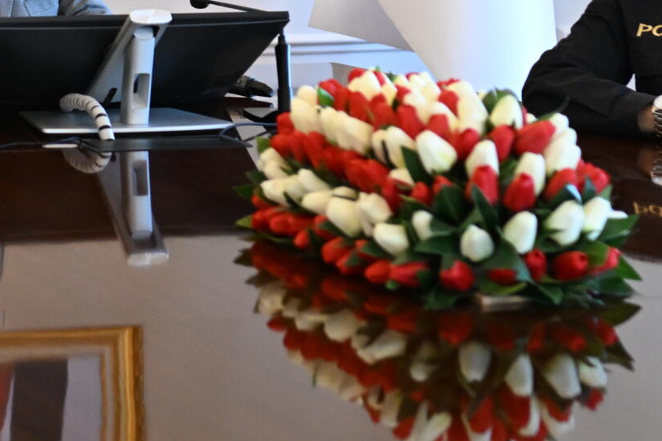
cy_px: -192
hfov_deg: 10.8
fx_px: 3475
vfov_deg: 7.2
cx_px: -18
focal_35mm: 189
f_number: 3.5
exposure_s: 1/125
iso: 2500
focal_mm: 60
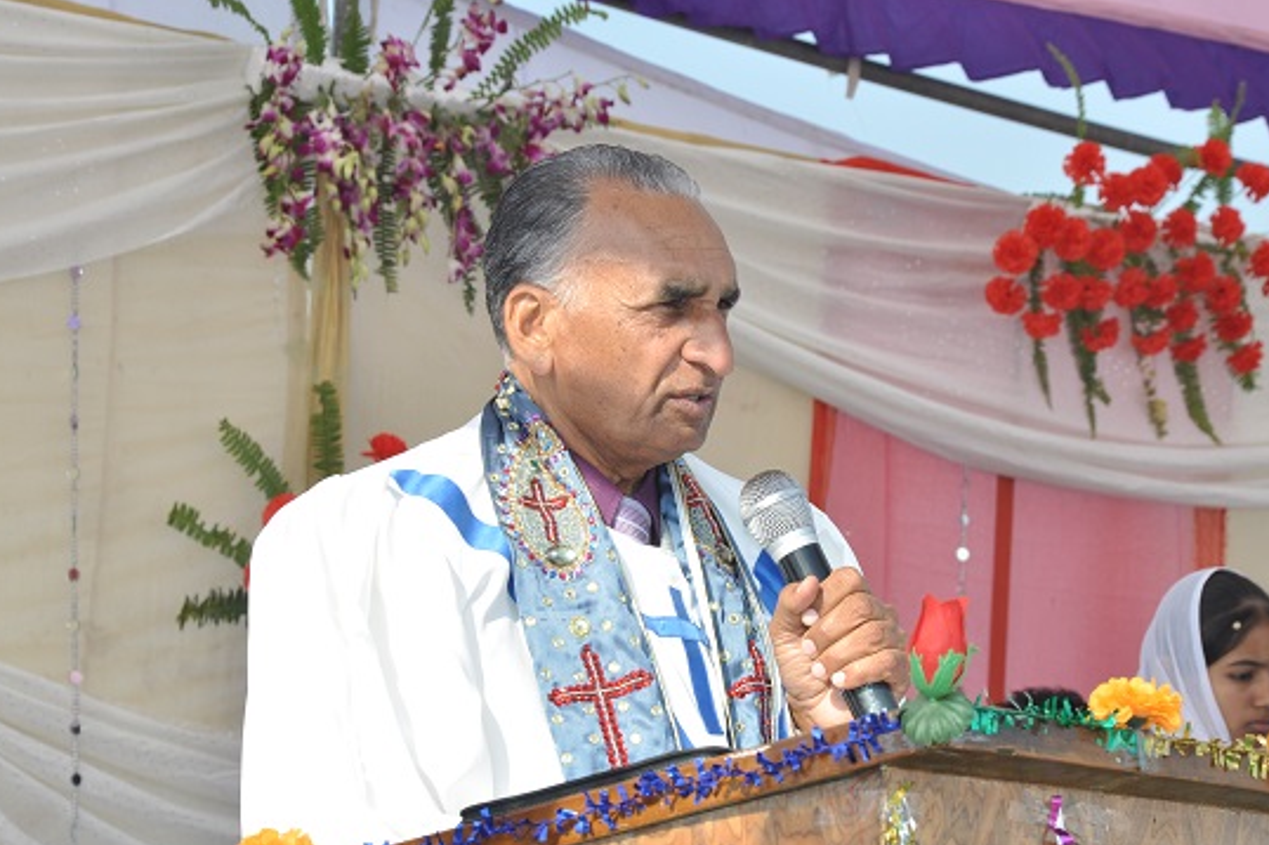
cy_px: 493
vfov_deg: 9.0
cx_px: 726
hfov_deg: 13.5
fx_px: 5376
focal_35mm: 153
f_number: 13
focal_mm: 85
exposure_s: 1/125
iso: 200
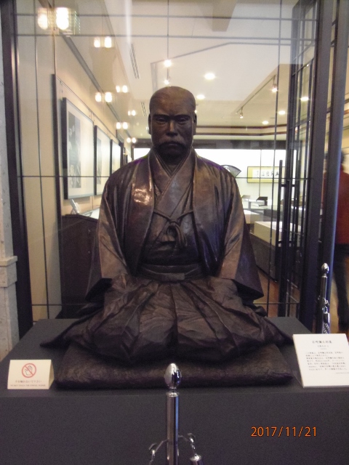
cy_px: 232
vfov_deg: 60.0
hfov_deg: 46.8
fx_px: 403
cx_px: 174
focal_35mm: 30
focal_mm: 5.5
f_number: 3.2
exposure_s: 1/6
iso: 800
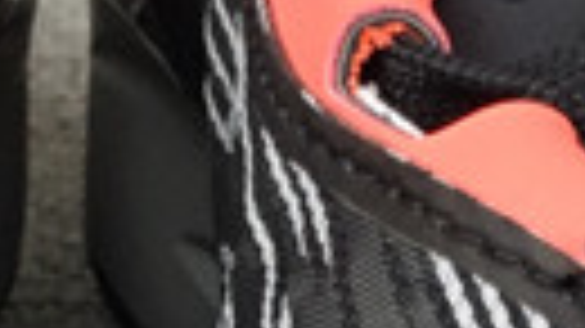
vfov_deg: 5.1
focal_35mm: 234
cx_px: 130
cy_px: 640
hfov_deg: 9.2
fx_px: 3628
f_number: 2.4
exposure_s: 1/120
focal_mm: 3.3
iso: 50
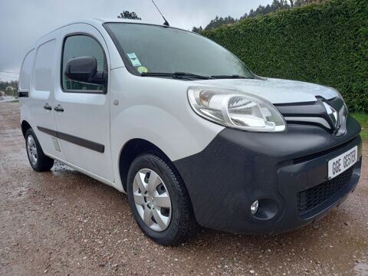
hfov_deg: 69.4
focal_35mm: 25
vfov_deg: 54.9
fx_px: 266
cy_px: 138
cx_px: 184
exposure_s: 1/120
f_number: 2
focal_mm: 4.6
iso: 32
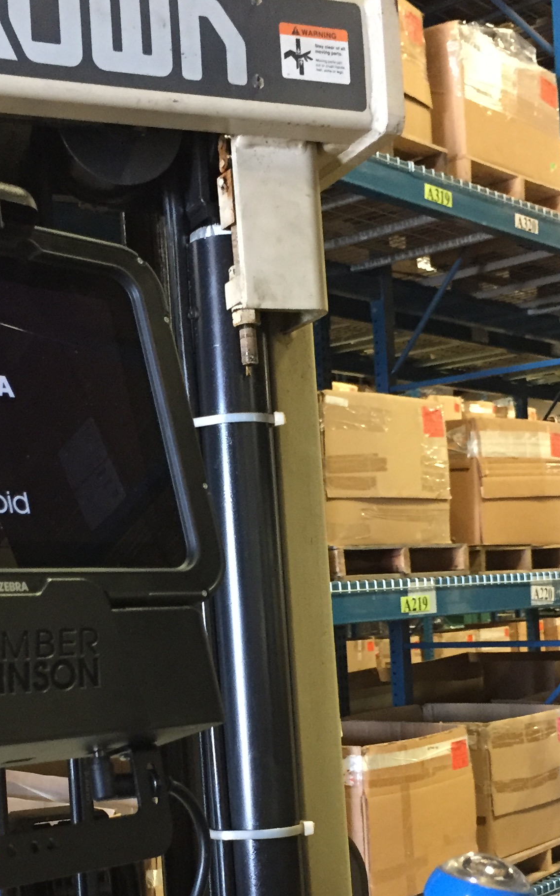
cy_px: 596
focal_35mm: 55
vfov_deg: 36.5
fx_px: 1343
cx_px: 201
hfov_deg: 23.5
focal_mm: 4.15
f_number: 2.2
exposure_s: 1/20
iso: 250
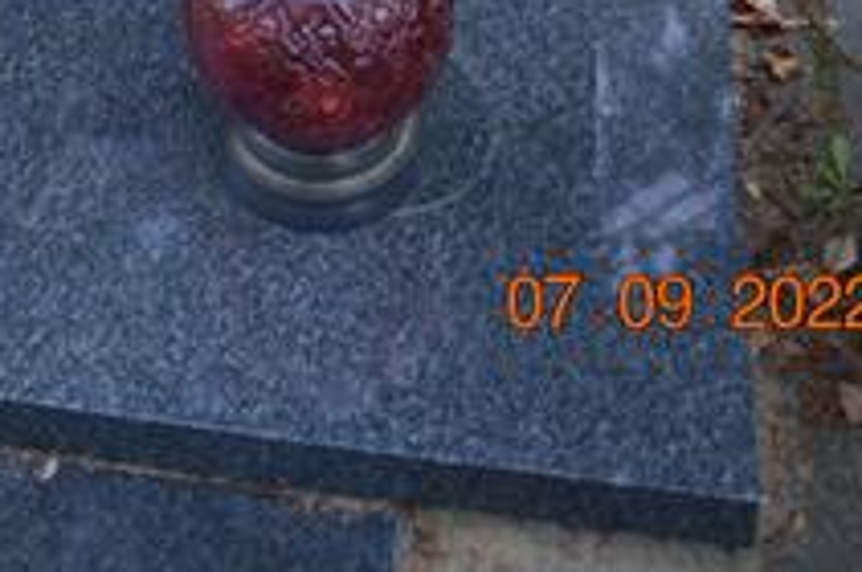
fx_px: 1960
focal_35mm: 82
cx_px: 114
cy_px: -731
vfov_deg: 13.2
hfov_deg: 24.2
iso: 220
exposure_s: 1/125
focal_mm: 18
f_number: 5.6
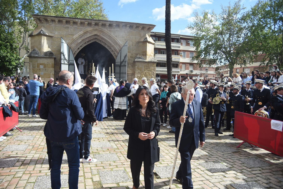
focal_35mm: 29
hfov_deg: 63.6
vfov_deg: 45.0
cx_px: 142
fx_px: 228
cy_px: 94
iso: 100
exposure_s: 1/400
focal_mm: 29
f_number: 5
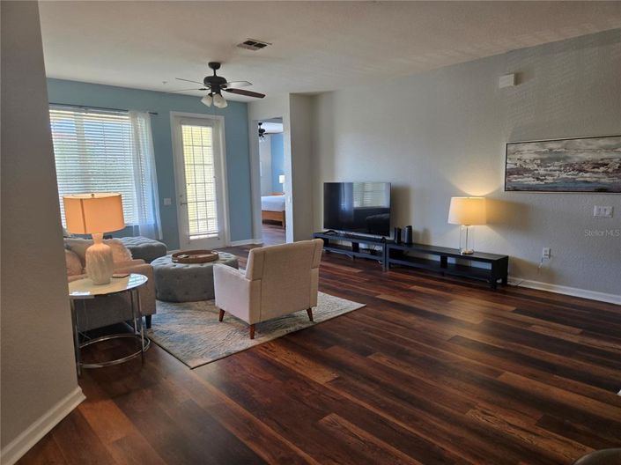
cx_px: 310
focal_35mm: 23
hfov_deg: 74.0
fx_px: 412
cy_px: 232
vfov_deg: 58.8
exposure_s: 1/120
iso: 80
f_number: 1.8
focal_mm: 5.4
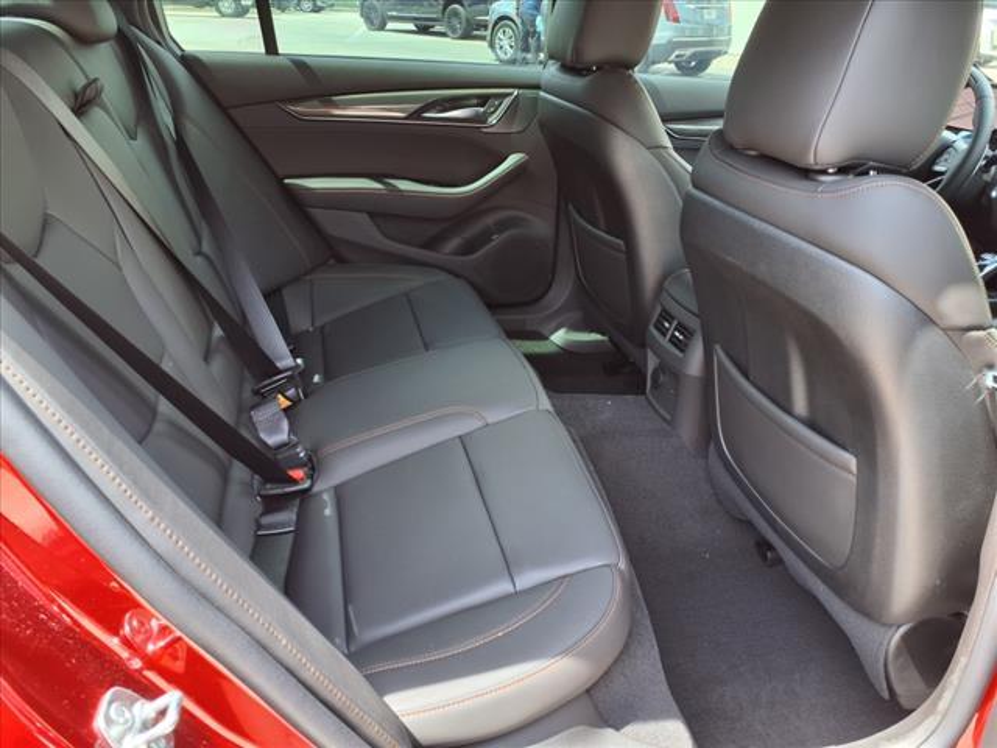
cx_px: 498
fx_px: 778
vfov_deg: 51.4
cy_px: 374
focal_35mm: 27
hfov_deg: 65.3
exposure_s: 1/120
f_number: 1.9
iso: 50
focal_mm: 3.58
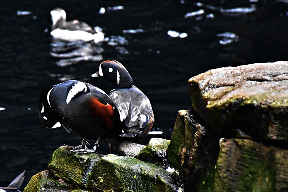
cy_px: 99
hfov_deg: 6.5
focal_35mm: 317
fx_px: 2536
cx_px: 93
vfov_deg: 4.3
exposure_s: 1/400
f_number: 5.6
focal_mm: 140
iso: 12800
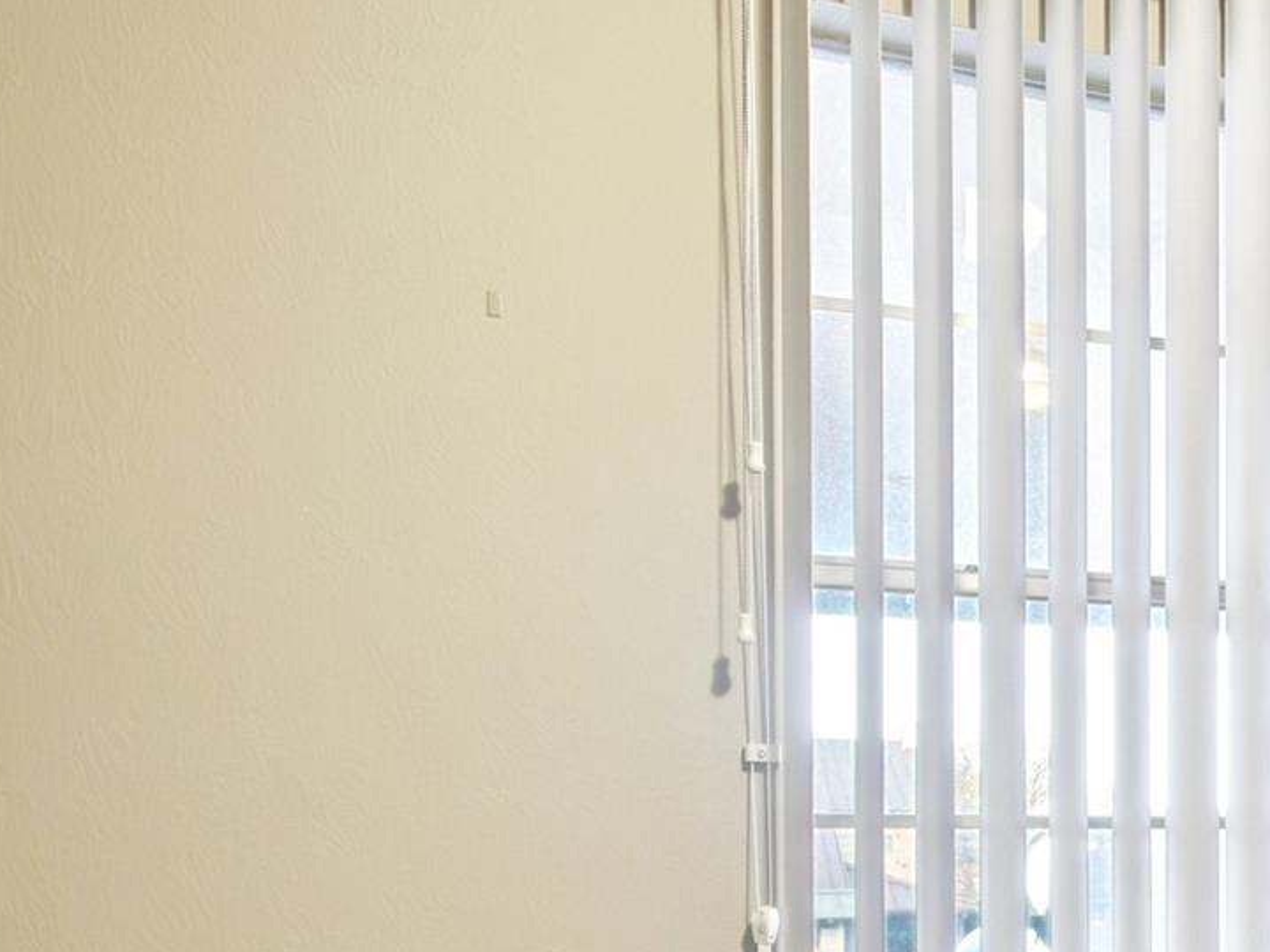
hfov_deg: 38.3
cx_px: 1385
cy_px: 778
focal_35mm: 41
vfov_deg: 34.0
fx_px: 1504
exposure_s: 1/3.33
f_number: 8
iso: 400
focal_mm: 10
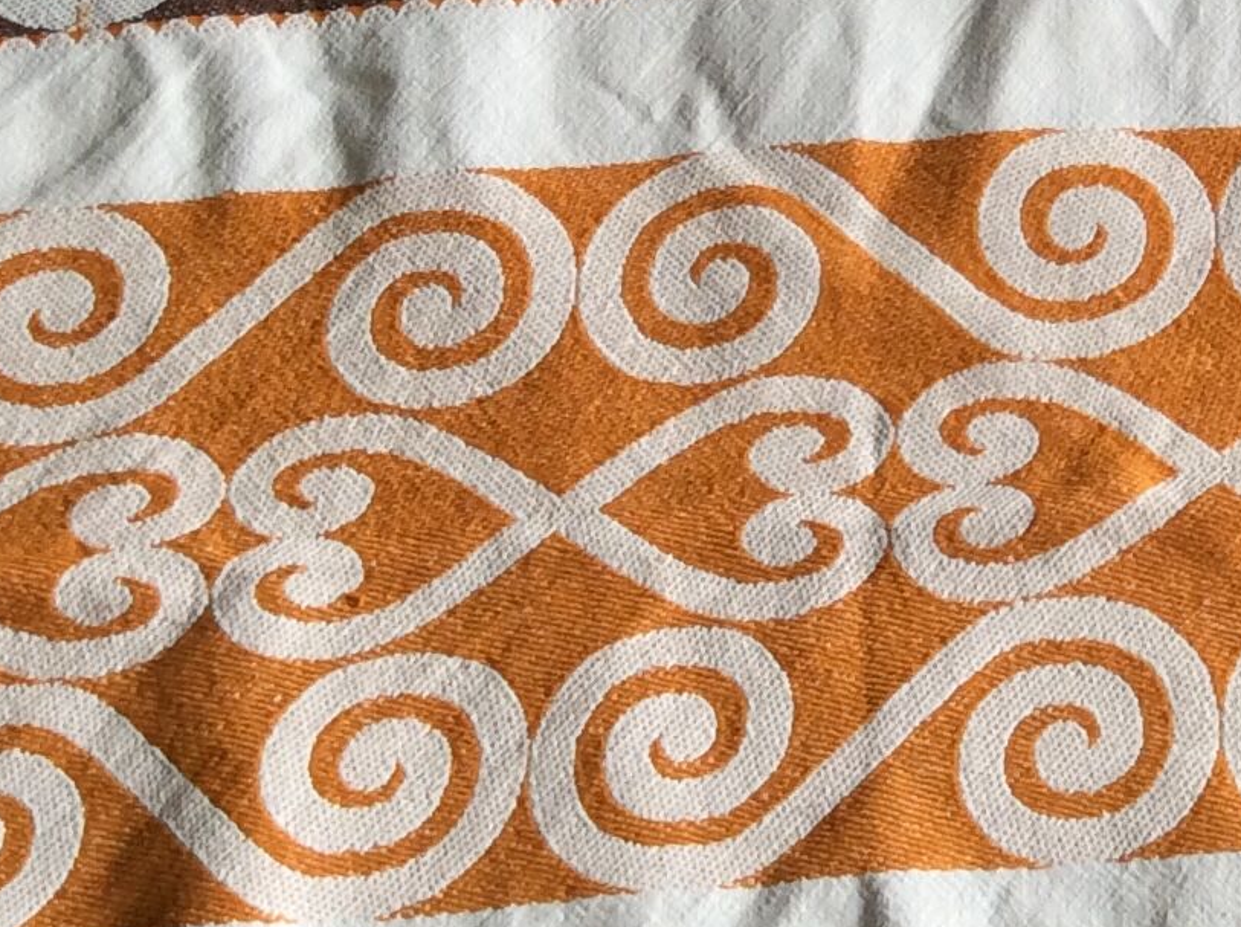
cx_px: 1333
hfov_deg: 18.6
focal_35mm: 102
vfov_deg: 14.2
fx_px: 3651
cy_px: -70
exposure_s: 1/50
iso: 32
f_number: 2.4
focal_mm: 3.3
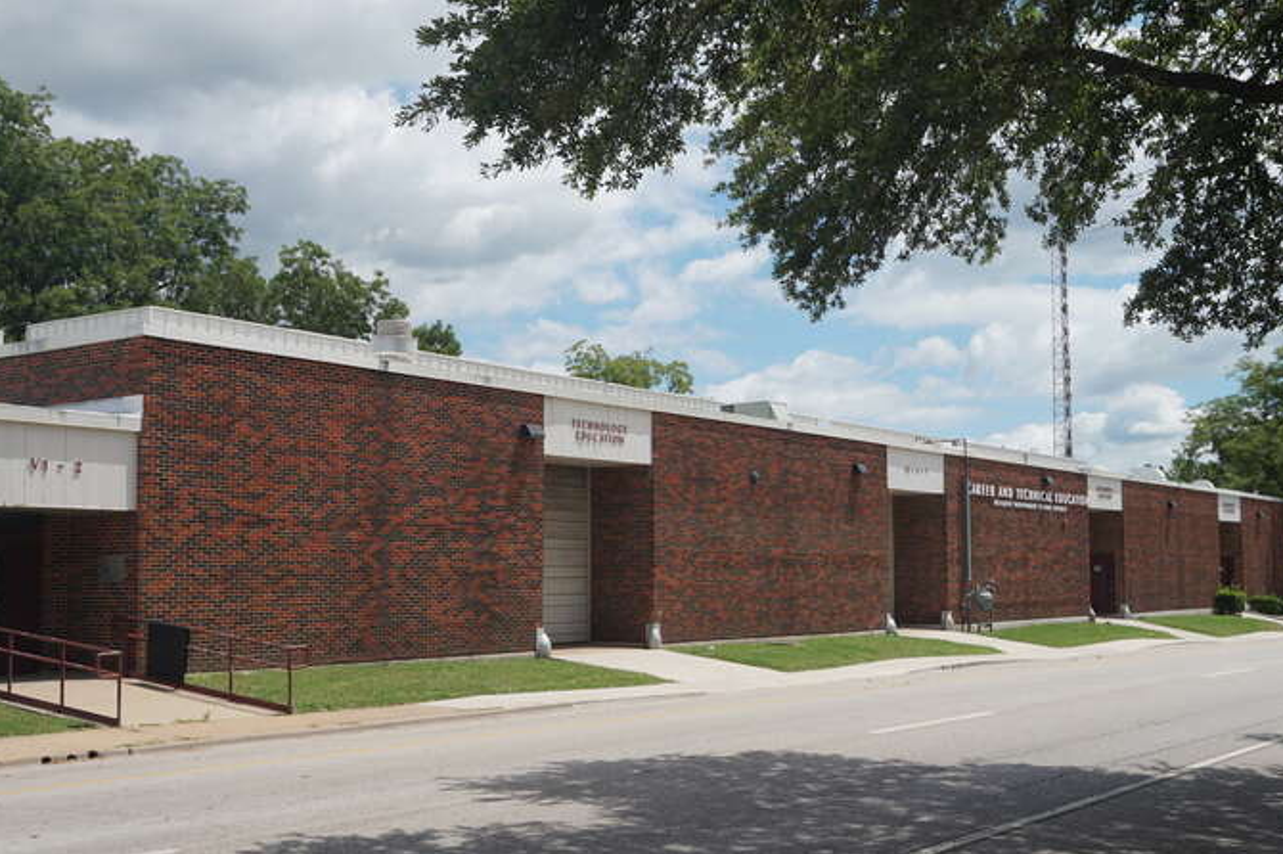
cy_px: 462
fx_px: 1532
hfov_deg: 45.4
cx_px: 695
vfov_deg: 31.1
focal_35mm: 43
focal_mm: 24
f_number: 9
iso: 100
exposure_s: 1/250
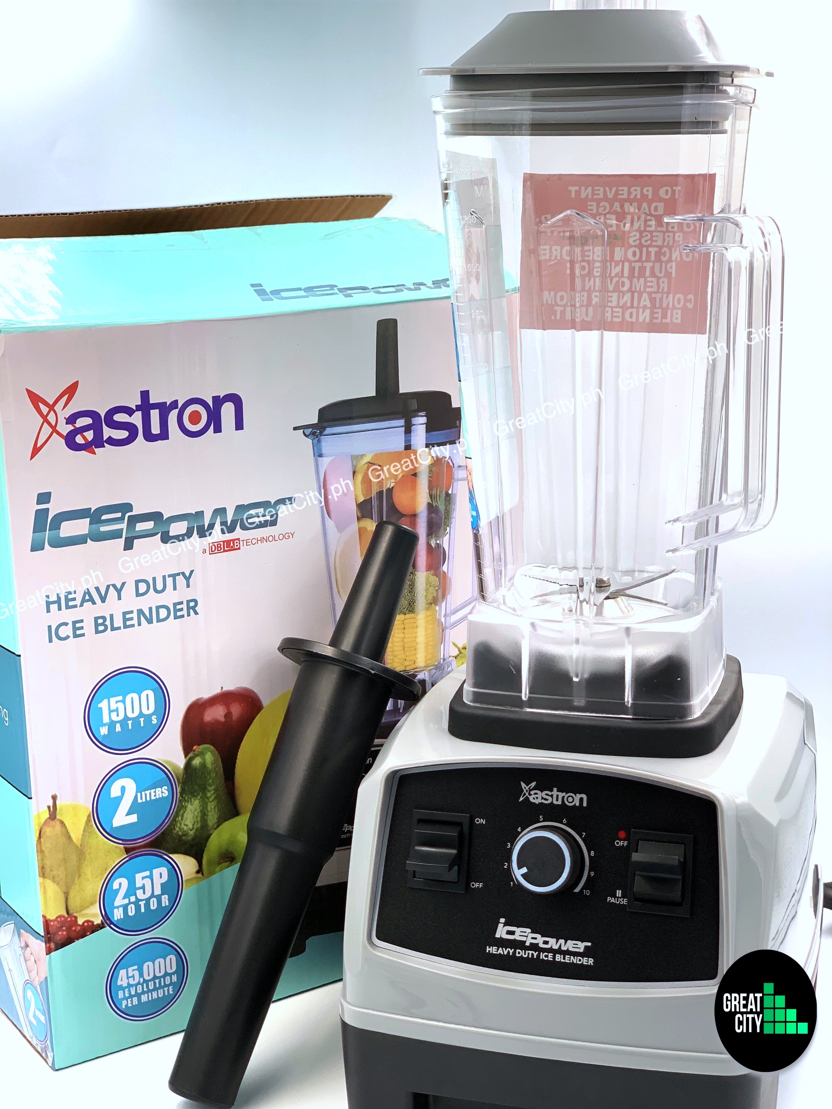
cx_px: 416
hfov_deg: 28.0
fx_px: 1666
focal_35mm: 52
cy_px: 554
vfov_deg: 36.8
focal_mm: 6
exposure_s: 1/120
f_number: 2.4
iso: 32
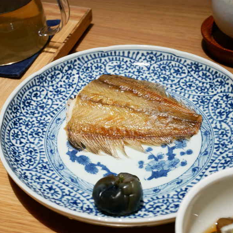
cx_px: 125
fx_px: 457
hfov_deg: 28.6
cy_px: 117
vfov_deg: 28.6
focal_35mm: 60
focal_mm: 25
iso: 1600
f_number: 5.1
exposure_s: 1/60
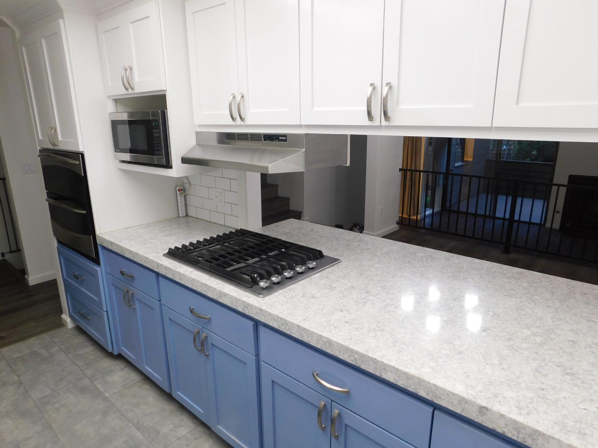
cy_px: 224
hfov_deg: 73.9
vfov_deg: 58.9
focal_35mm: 23
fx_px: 397
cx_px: 299
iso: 200
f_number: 3
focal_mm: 4
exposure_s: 1/30
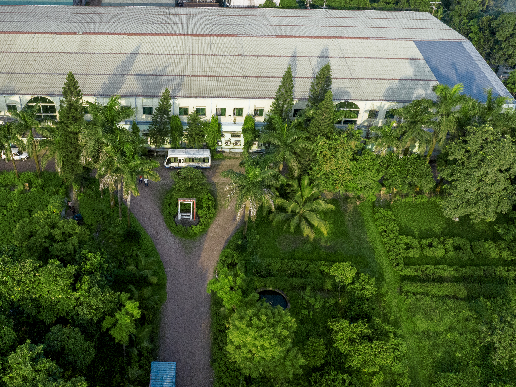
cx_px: 182
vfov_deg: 41.7
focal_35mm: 34
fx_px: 507
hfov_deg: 53.2
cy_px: 171
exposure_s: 1/100
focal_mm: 12.29
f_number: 5.6
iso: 800
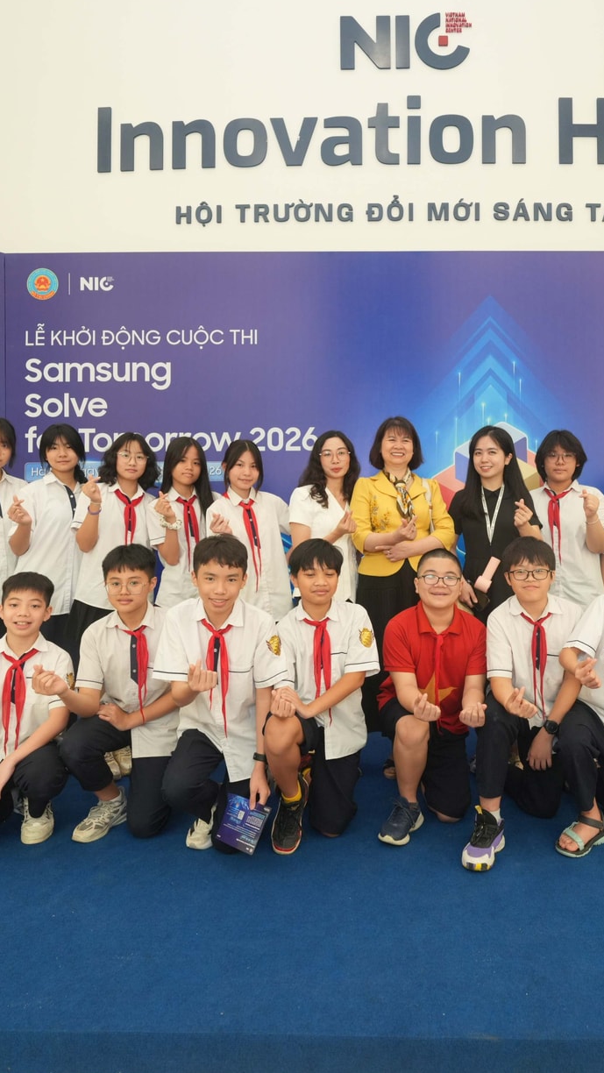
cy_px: 521
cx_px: 379
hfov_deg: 49.0
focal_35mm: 23
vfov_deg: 78.7
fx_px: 655
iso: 640
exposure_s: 1/160
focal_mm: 14
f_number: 3.5
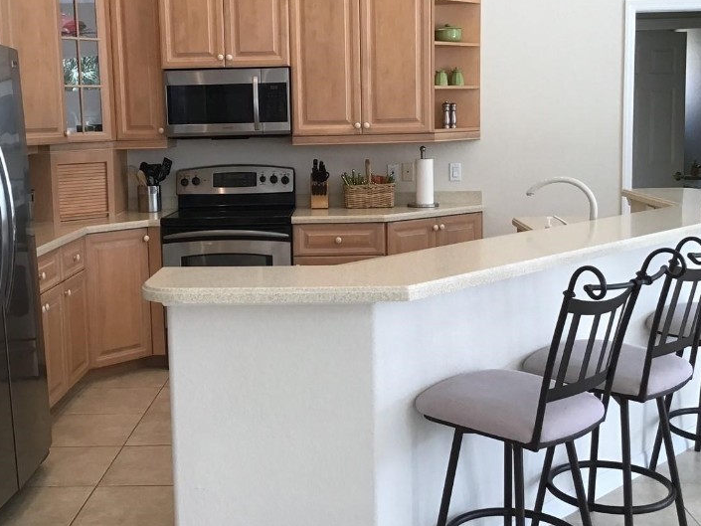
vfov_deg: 32.1
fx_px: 911
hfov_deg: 42.0
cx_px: 297
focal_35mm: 45
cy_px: 217
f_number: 2.4
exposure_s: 1/40
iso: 25
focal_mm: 3.3
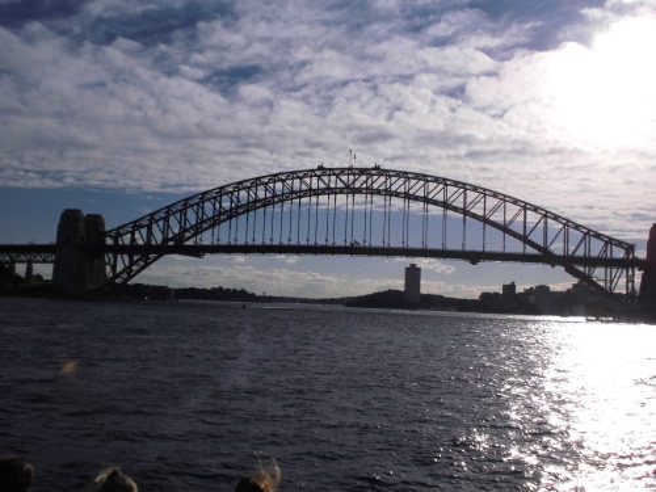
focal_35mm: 38
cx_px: 328
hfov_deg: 49.0
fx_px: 720
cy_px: 246
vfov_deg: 37.7
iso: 64
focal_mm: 6.9
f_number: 9.8
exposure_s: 1/500
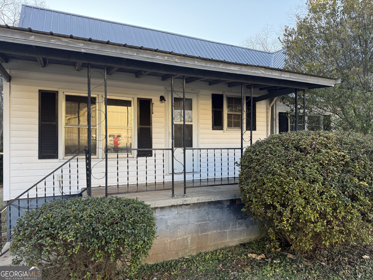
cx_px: 186
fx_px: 259
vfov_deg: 56.8
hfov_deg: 71.6
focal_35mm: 24
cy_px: 140
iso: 80
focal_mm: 6.76
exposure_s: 1/370
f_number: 1.78
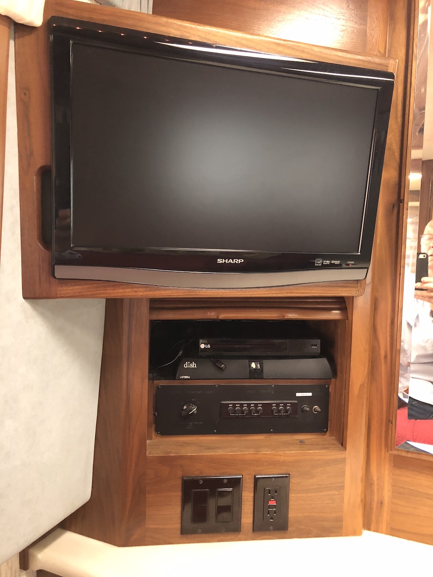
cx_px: 216
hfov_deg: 49.8
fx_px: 467
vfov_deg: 63.4
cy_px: 288
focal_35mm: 28
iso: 125
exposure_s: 1/4
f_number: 1.8
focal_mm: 3.99
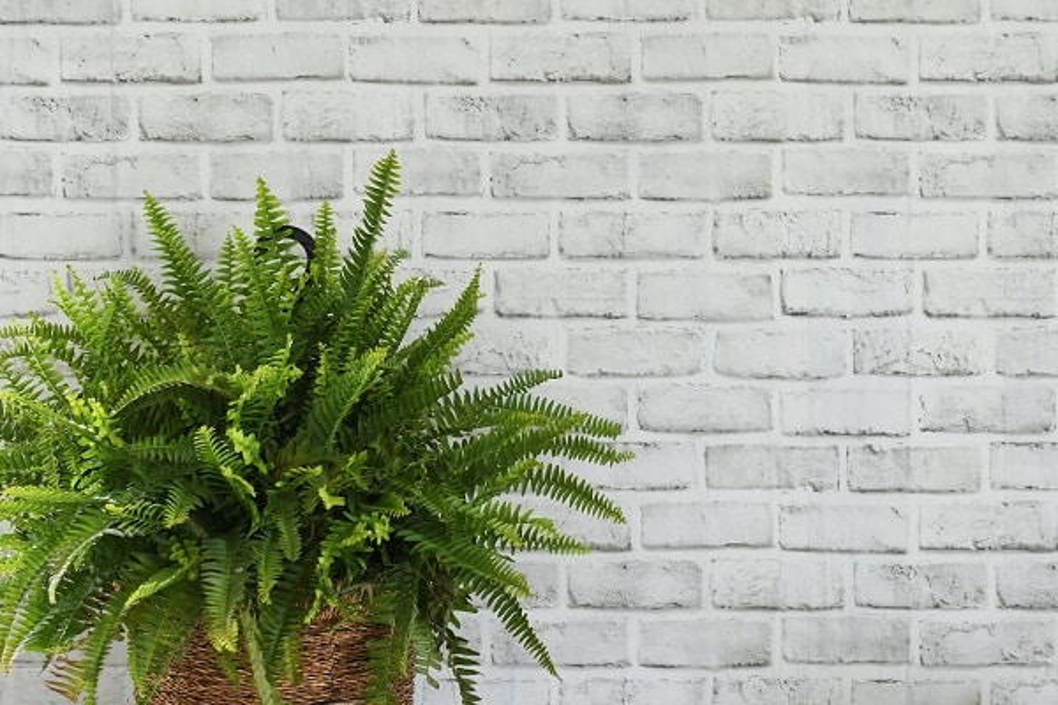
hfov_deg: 33.4
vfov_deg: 22.6
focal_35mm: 60
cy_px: 352
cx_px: 529
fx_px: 1763
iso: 160
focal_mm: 40
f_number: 5.6
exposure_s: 1/50
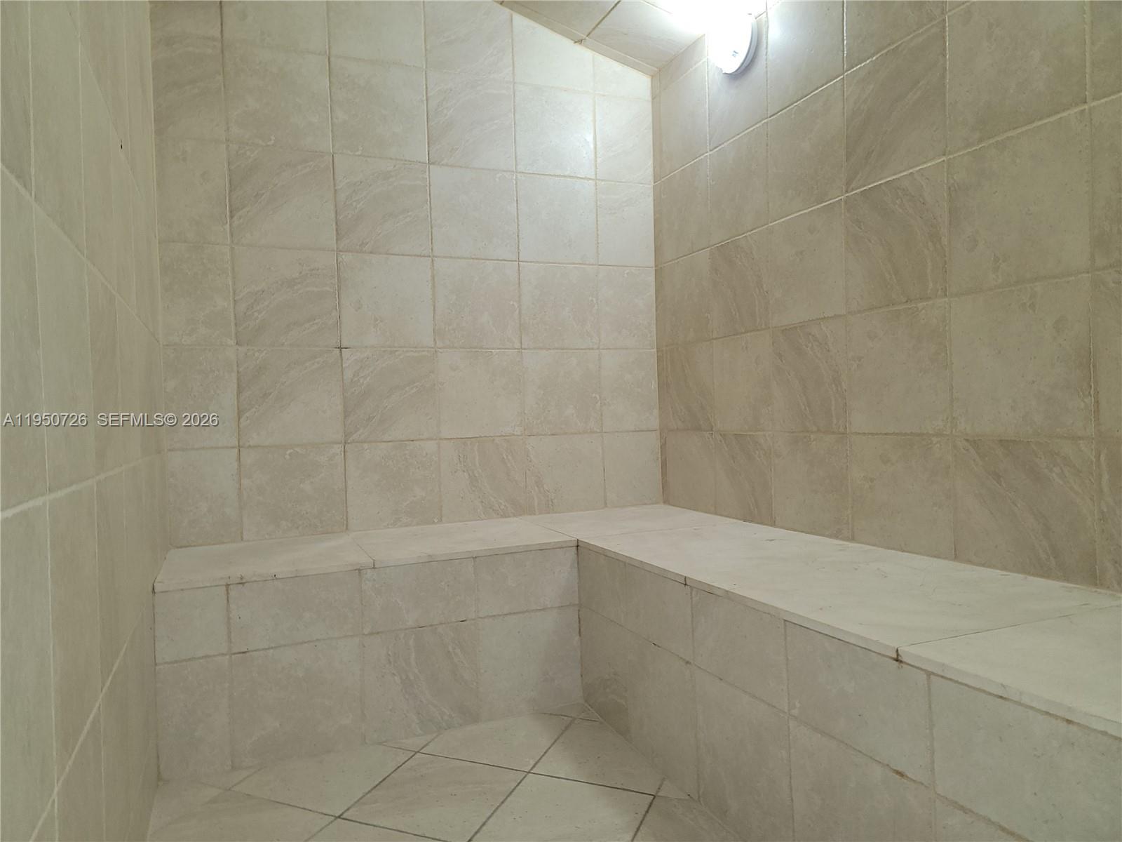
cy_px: 421
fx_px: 778
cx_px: 561
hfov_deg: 71.6
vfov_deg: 56.8
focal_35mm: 24
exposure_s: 1/30
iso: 100
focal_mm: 6.7
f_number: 1.8
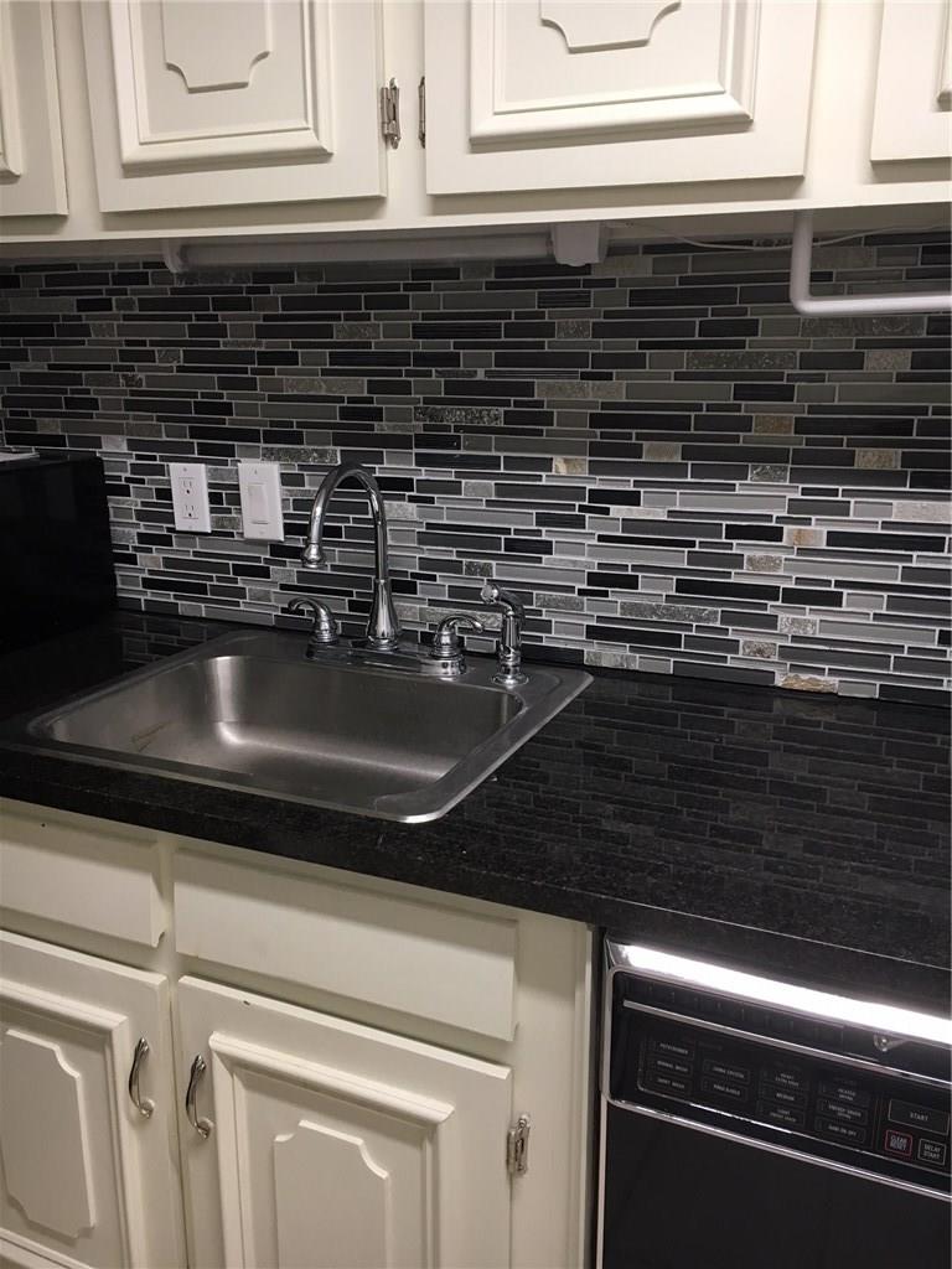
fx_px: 1063
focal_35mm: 29
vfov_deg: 61.7
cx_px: 476
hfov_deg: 48.2
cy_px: 634
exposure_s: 1/30
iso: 80
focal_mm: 4.15
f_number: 2.2
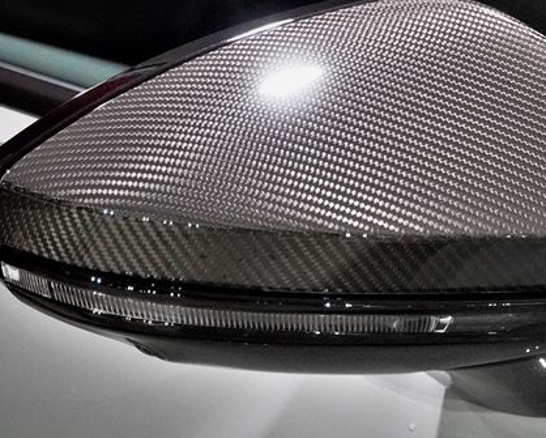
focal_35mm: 212
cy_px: 244
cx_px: 418
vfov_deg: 7.3
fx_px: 3428
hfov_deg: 9.1
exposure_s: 1/80
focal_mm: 70
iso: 6400
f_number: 5.6
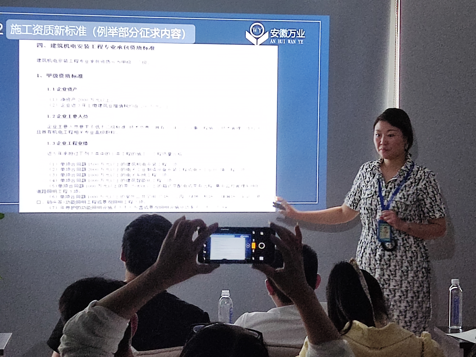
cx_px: 238
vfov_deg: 16.1
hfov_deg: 21.3
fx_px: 1265
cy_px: 178
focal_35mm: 92
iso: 434
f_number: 1.79
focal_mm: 4.71
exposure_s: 1/20
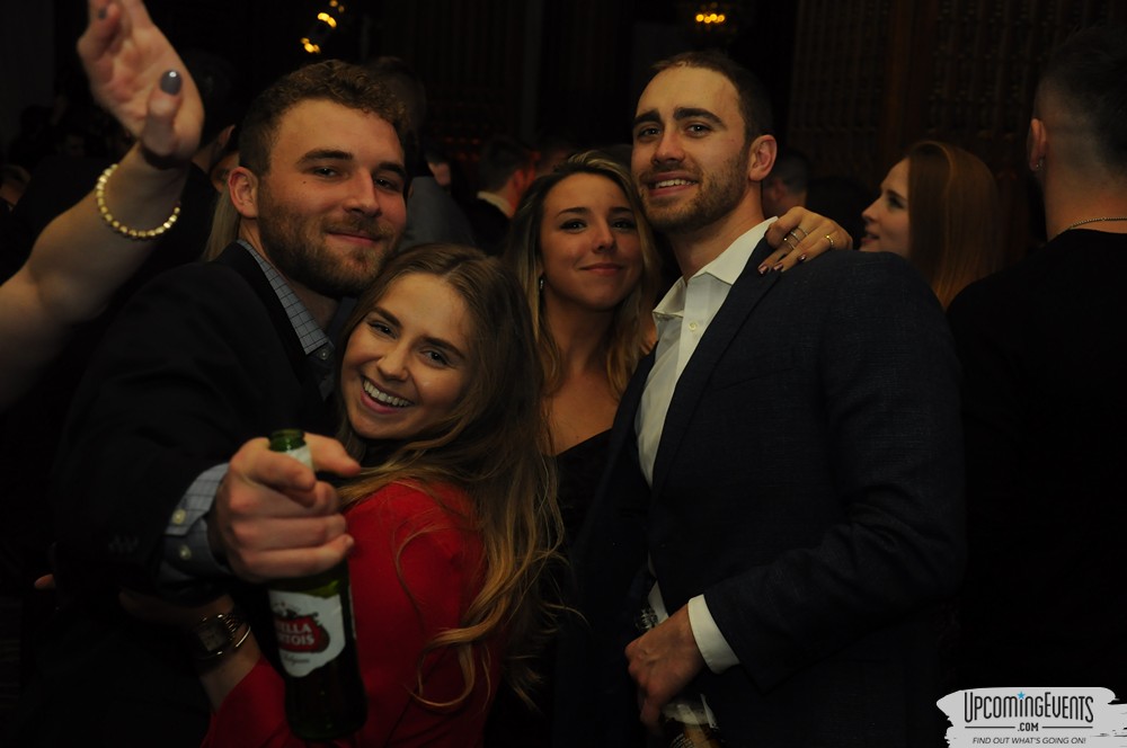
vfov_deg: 23.7
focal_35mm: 57
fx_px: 1782
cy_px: 374
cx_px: 564
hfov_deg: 35.1
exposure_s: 1/60
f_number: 5.6
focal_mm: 38
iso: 800
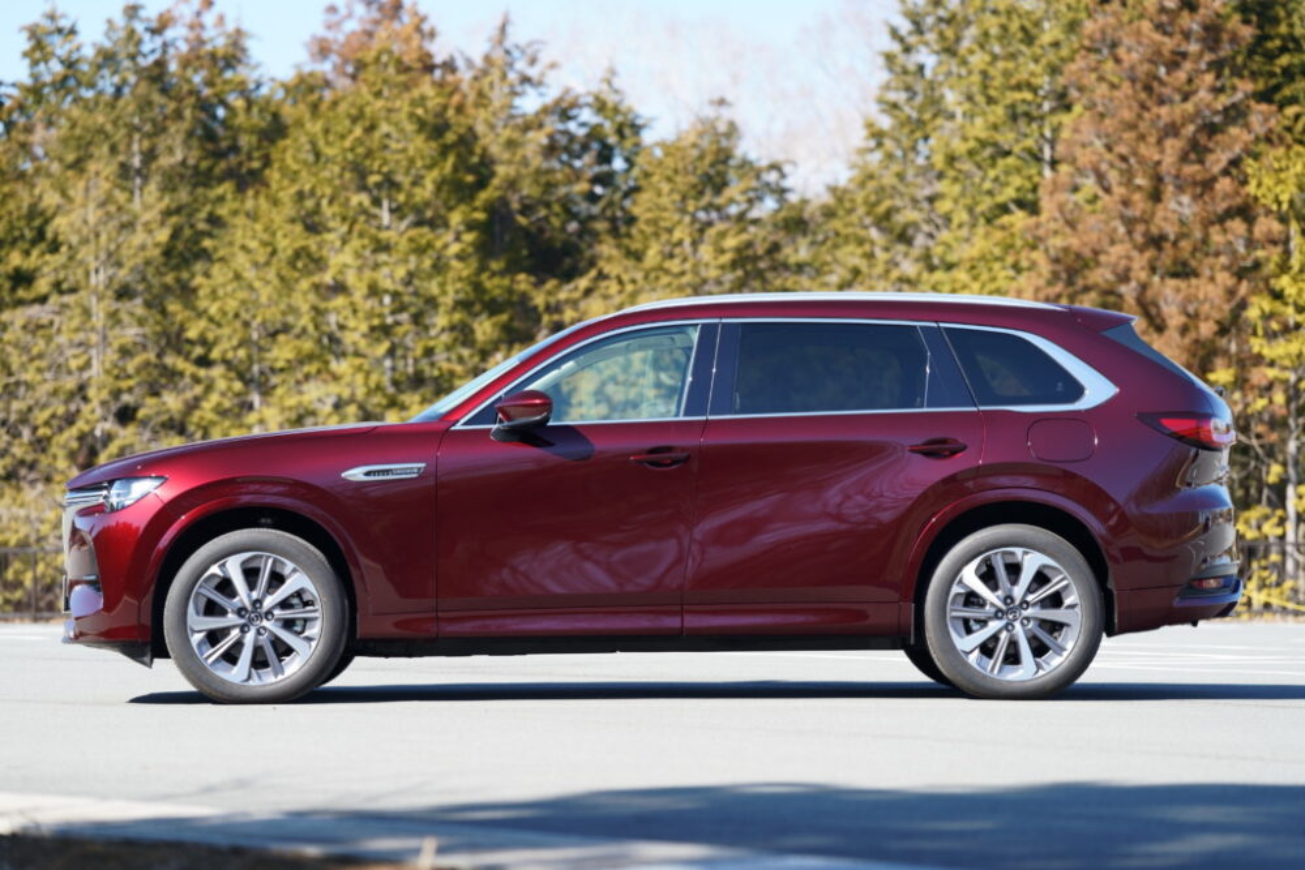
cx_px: 652
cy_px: 435
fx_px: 4314
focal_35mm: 119
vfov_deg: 11.5
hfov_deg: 17.2
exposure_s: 1/250
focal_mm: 119
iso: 100
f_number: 2.8
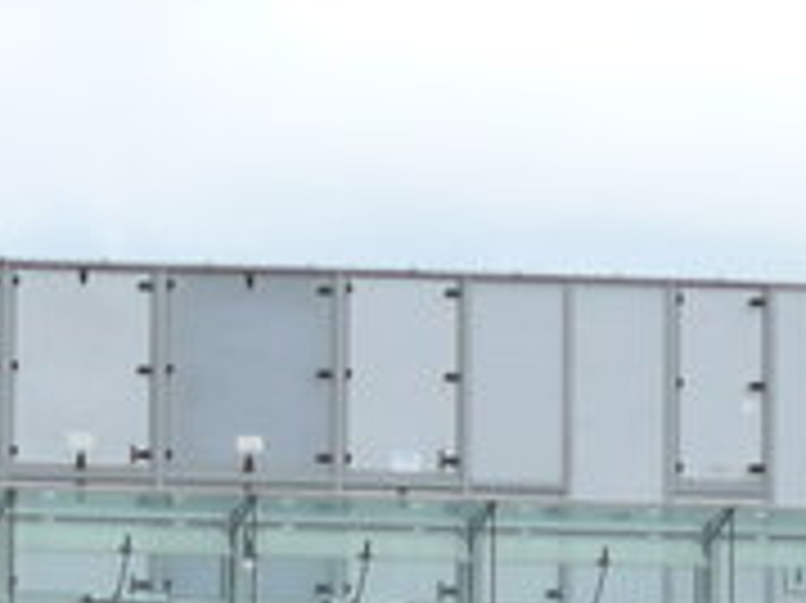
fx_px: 14077
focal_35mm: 605
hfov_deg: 3.3
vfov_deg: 2.4
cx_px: -414
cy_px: 1490
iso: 80
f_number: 4.6
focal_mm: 18
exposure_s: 1/250
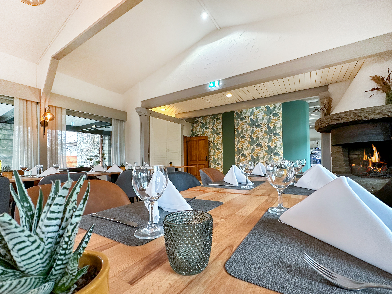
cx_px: 196
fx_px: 159
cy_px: 147
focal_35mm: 14
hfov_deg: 102.1
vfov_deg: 85.7
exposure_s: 1/50
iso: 250
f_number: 2.2
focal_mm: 2.22
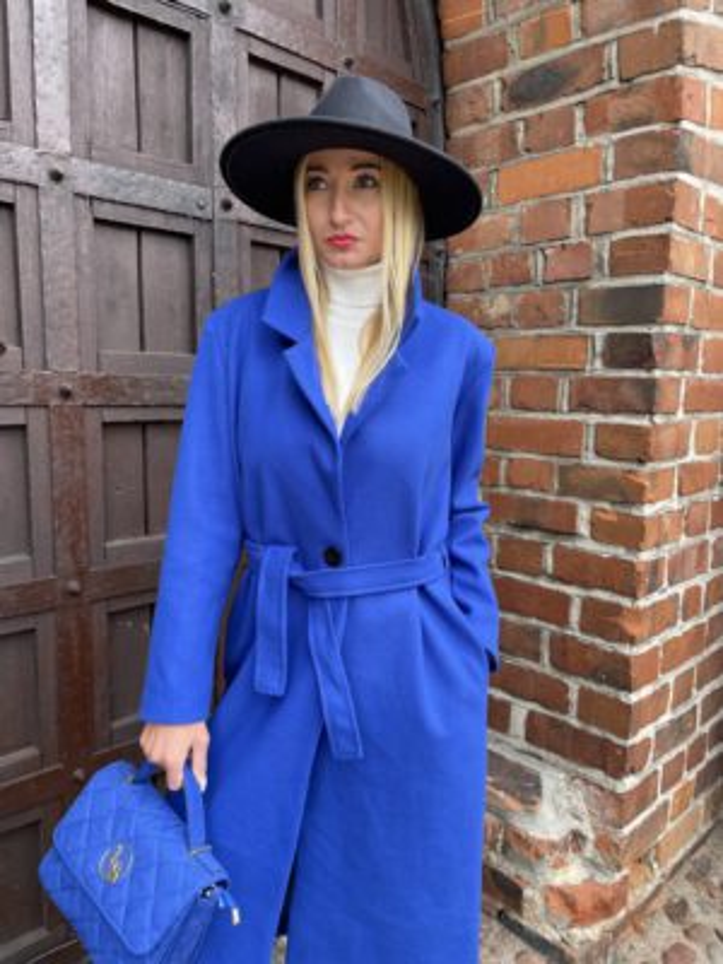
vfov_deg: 67.3
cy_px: 482
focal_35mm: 26
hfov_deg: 53.1
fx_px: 724
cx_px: 362
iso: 50
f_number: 1.6
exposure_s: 1/121
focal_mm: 4.2
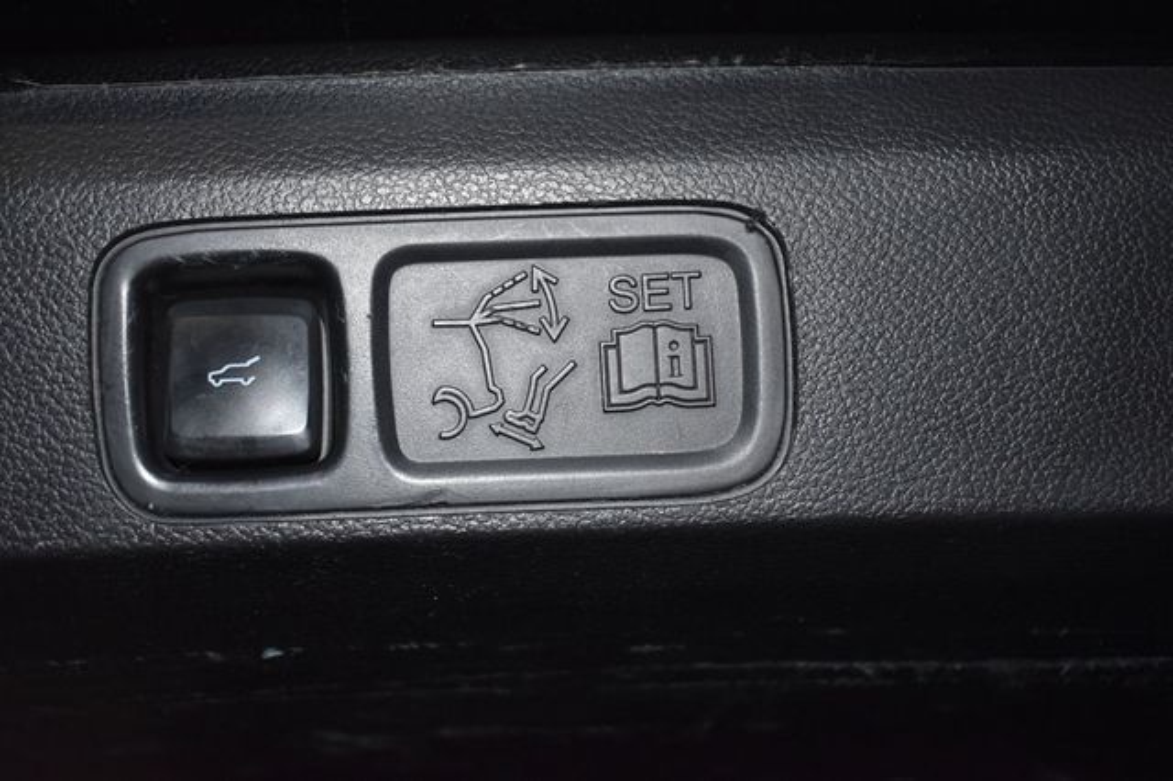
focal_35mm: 45
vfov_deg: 29.8
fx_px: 1465
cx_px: 586
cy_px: 390
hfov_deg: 43.6
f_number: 4.2
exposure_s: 1/60
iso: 1250
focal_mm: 30
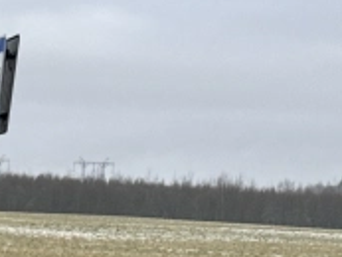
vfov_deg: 8.5
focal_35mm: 173
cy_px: 348
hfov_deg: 10.9
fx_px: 1710
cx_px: -219
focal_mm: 6.76
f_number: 1.78
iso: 64
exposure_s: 1/274
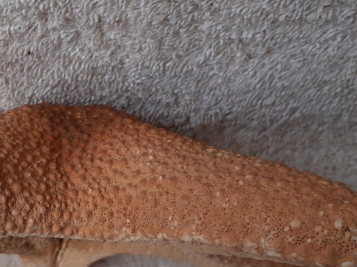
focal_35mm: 64
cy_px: 201
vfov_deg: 22.7
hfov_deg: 29.7
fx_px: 660
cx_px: 79
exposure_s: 1/100
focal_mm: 3.6
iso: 64
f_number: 1.9
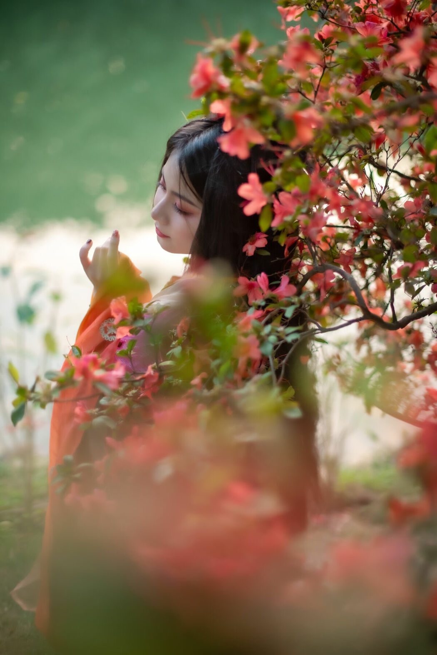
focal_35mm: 50
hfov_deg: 27.0
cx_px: 218
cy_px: 328
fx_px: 910
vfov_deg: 39.6
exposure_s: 1/800
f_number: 1.4
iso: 1000
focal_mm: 50
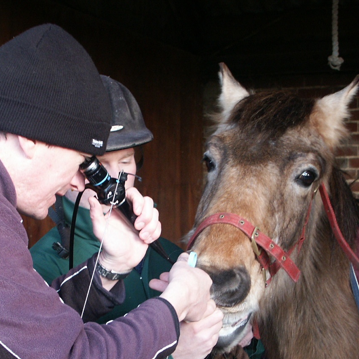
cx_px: 165
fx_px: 1056
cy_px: 229
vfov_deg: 19.3
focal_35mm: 90
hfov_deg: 19.3
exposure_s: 1/45
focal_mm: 14.04
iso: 125
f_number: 3.5
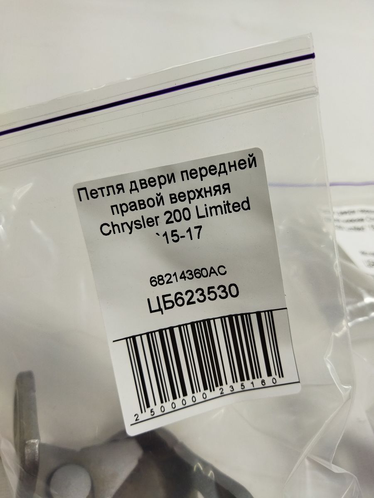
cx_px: 187
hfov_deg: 51.4
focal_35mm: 27
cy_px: 249
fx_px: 389
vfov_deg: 65.3
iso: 100
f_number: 1.79
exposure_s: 1/242
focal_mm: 4.71
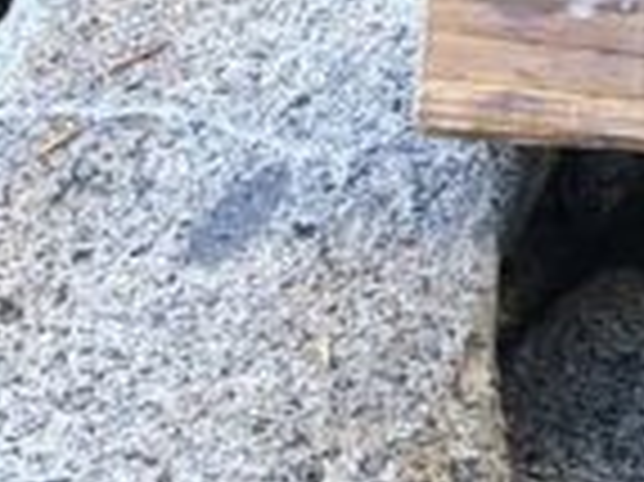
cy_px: -797
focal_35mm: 201
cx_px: 1554
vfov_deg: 6.9
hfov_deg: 8.9
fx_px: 3736
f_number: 1.8
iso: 32
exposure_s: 1/120
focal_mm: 3.99
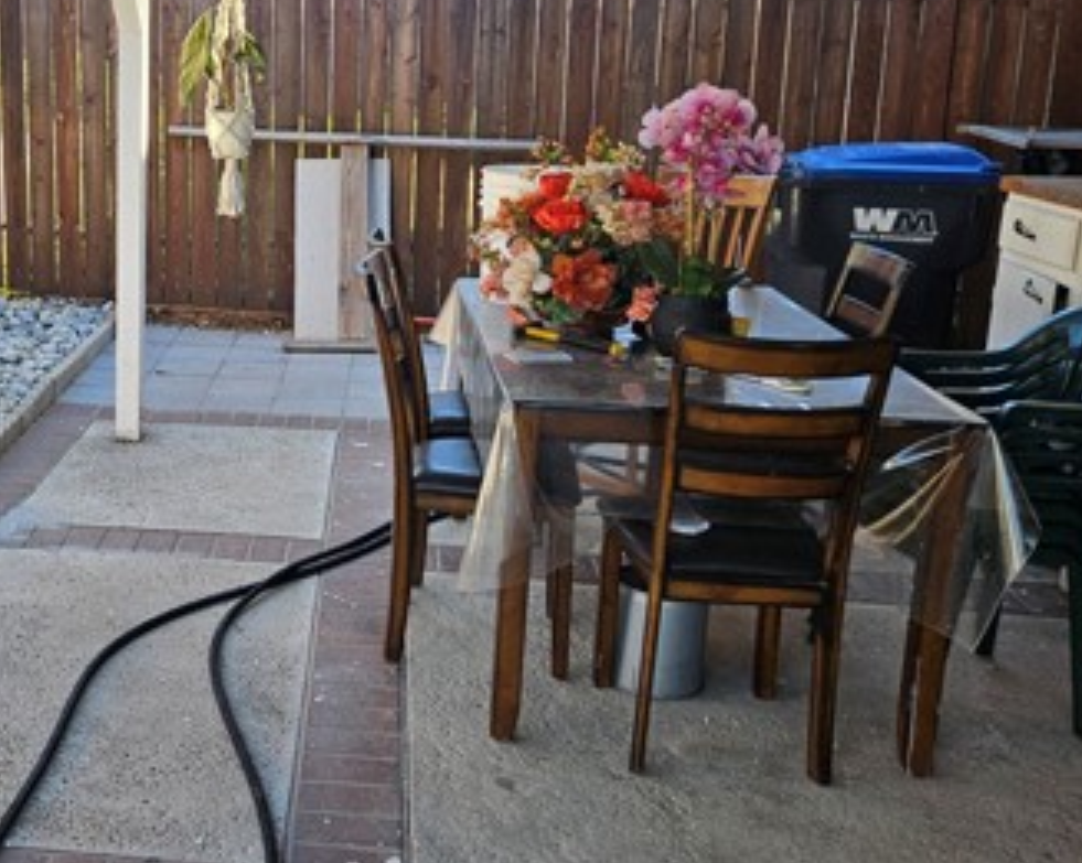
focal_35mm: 44
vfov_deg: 33.9
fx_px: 1408
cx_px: 208
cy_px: 317
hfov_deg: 40.2
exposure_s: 1/253
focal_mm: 5.4
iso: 25
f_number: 1.8
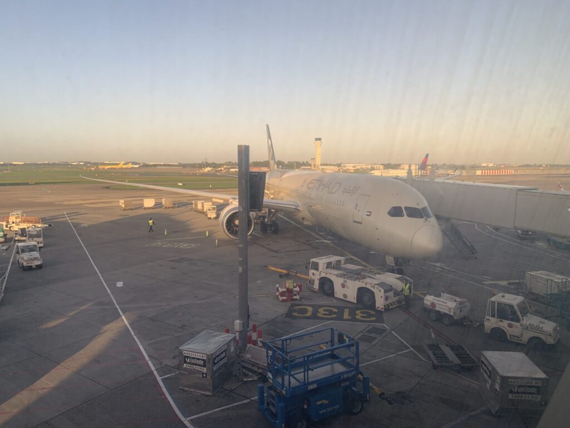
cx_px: 285
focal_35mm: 26
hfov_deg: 67.3
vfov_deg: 53.1
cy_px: 214
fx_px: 428
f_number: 1.8
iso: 25
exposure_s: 1/159
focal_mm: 4.25
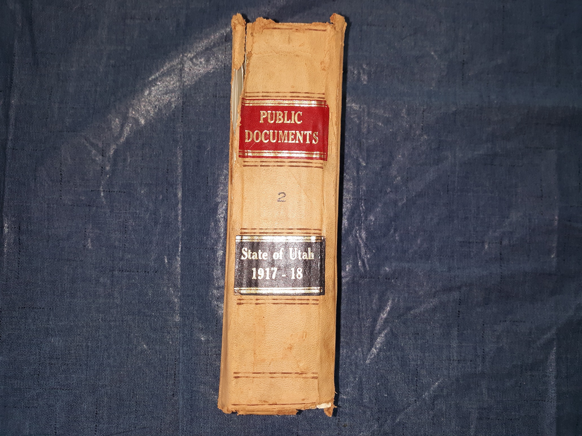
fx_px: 471
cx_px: 291
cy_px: 218
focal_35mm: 28
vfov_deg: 49.7
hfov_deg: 63.4
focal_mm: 3.7
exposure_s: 1/120
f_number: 1.7
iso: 80
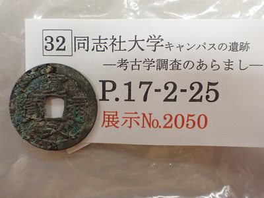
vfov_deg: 46.8
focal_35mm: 30
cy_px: 99
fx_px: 229
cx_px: 132
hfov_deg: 60.0
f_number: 2.3
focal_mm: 5.4
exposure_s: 1/125
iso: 800
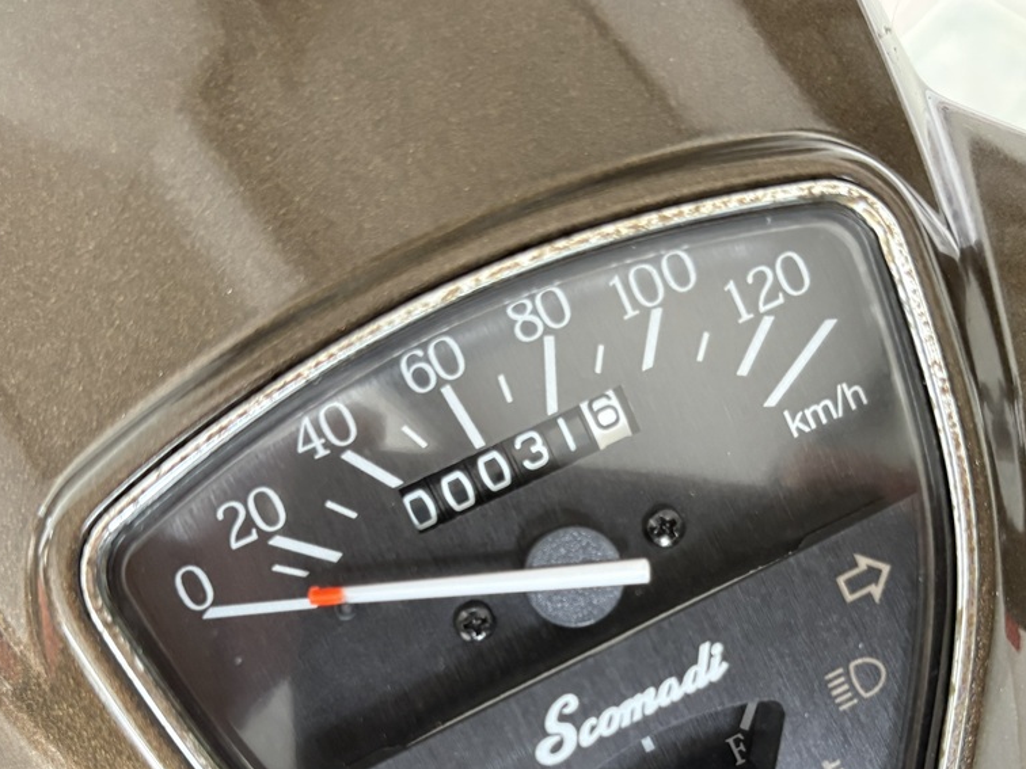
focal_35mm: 44
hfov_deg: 42.9
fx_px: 1304
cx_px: 571
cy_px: 586
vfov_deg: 32.2
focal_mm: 5.96
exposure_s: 1/60
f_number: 1.6
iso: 400
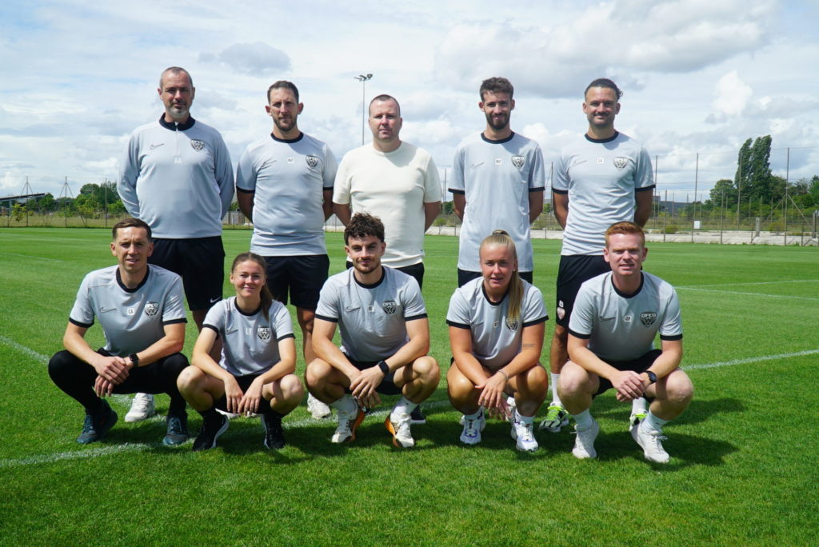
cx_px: 410
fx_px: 774
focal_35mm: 34
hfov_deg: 55.8
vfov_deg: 38.9
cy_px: 274
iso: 100
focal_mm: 23
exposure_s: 1/100
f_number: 14
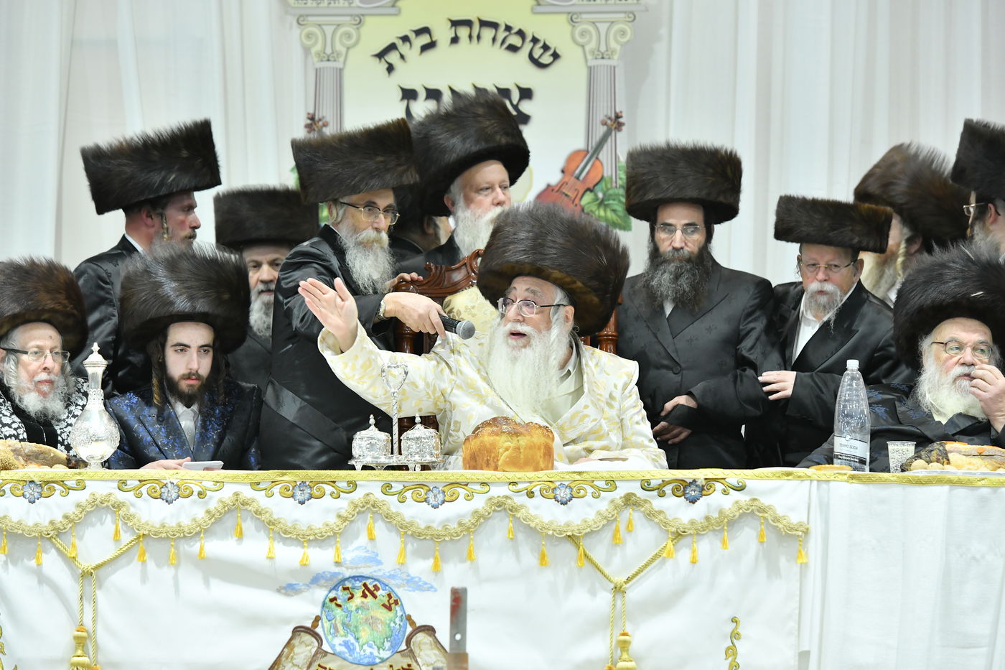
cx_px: 502
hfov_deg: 15.2
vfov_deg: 10.2
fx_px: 3768
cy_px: 335
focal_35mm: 135
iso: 2000
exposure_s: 1/125
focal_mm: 135
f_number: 5.6
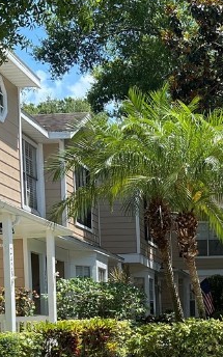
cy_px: 350
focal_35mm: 82
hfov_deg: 15.3
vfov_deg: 24.2
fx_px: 797
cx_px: 273
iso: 50
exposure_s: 1/2632
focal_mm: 5.7
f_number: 1.5
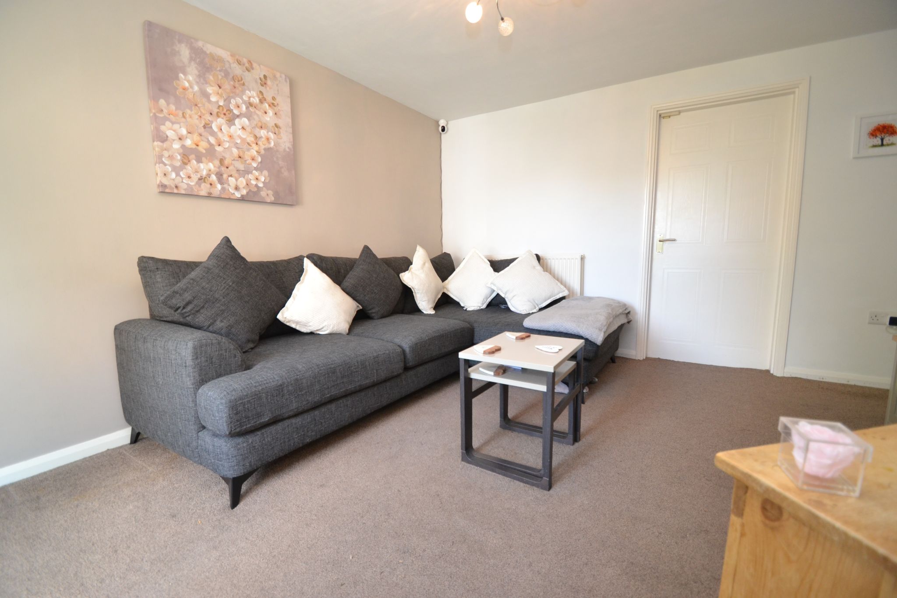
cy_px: 299
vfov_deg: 77.3
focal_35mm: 15
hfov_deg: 100.4
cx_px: 448
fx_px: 374
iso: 900
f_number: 3.5
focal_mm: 10
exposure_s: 1/60
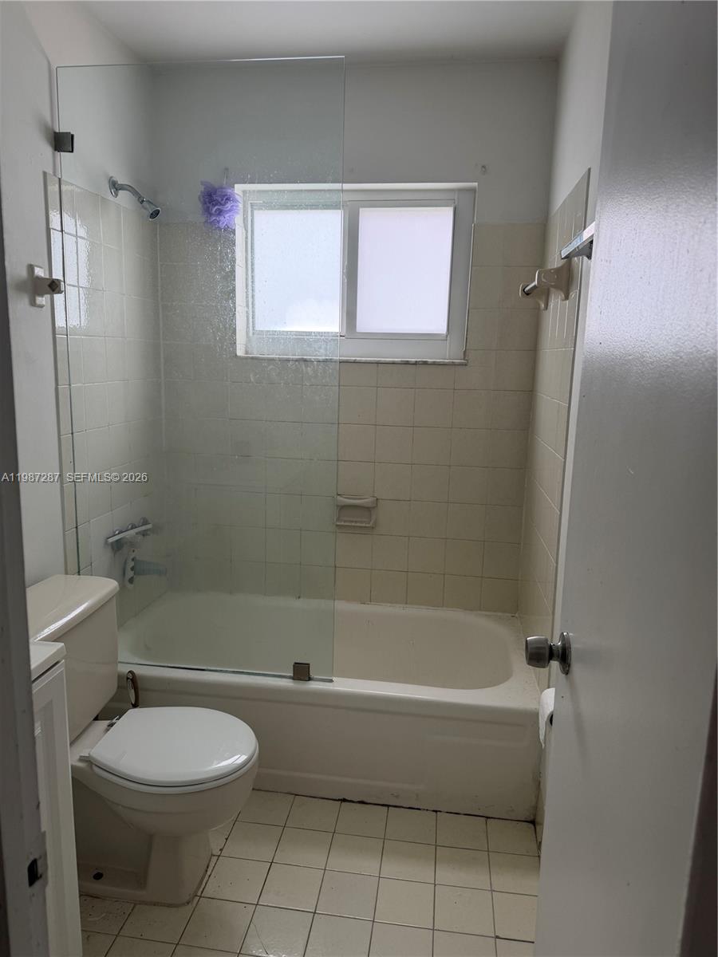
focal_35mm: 24
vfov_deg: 71.6
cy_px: 478
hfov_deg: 56.8
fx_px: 664
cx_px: 359
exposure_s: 1/183
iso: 64
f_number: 1.78
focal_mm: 6.76
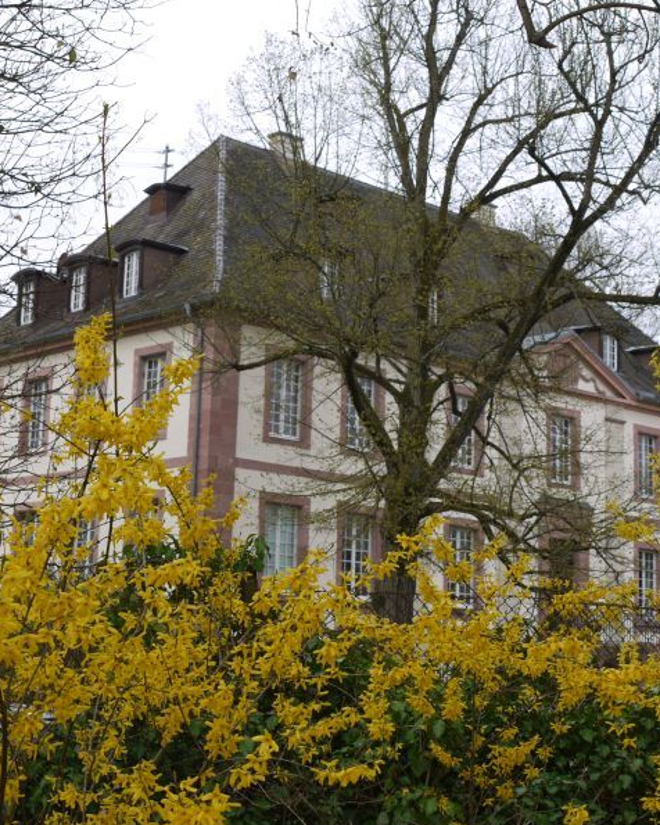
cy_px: 415
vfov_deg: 30.0
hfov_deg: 24.2
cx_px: 369
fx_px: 1538
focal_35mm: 63
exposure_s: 1/200
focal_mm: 24
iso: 100
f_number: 7.1
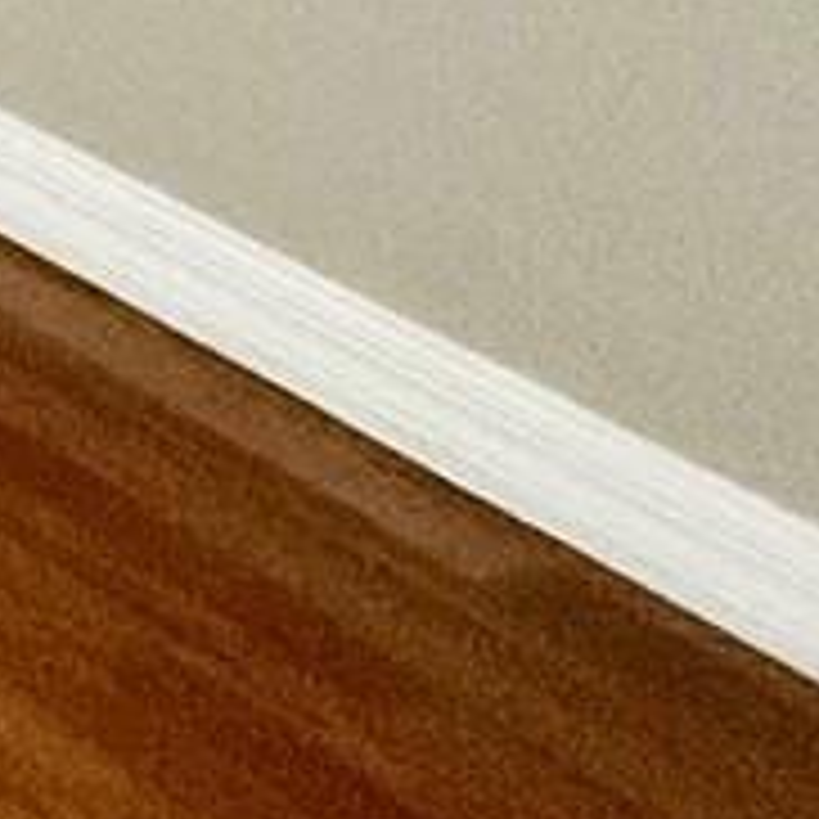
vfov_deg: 12.8
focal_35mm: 109
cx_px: -2340
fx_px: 2918
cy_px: -1066
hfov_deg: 8.5
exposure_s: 1/120
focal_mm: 2.22
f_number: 2.2
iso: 500
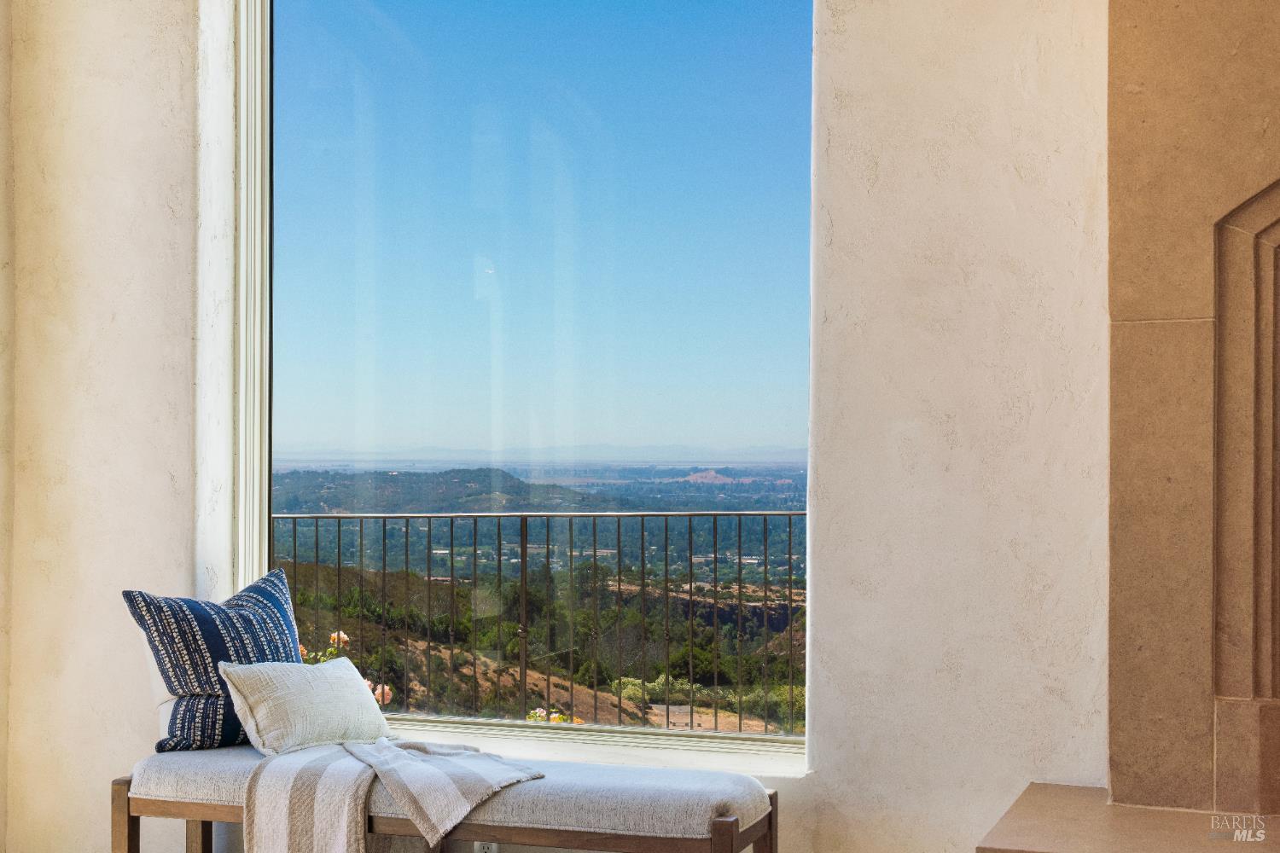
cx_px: 640
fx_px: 1955
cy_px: 426
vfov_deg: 24.6
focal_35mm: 55
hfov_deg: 36.2
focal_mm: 55
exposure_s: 1/30
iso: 100
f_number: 14
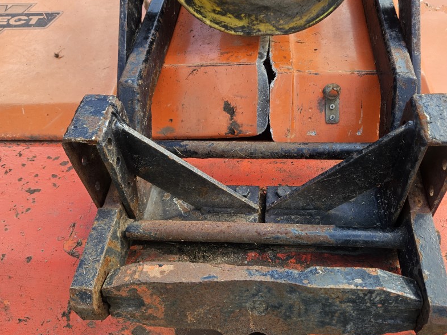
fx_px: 387
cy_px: 183
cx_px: 255
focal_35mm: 30
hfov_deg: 59.7
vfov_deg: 46.8
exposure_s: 1/185
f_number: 1.8
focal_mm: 5.4
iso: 25
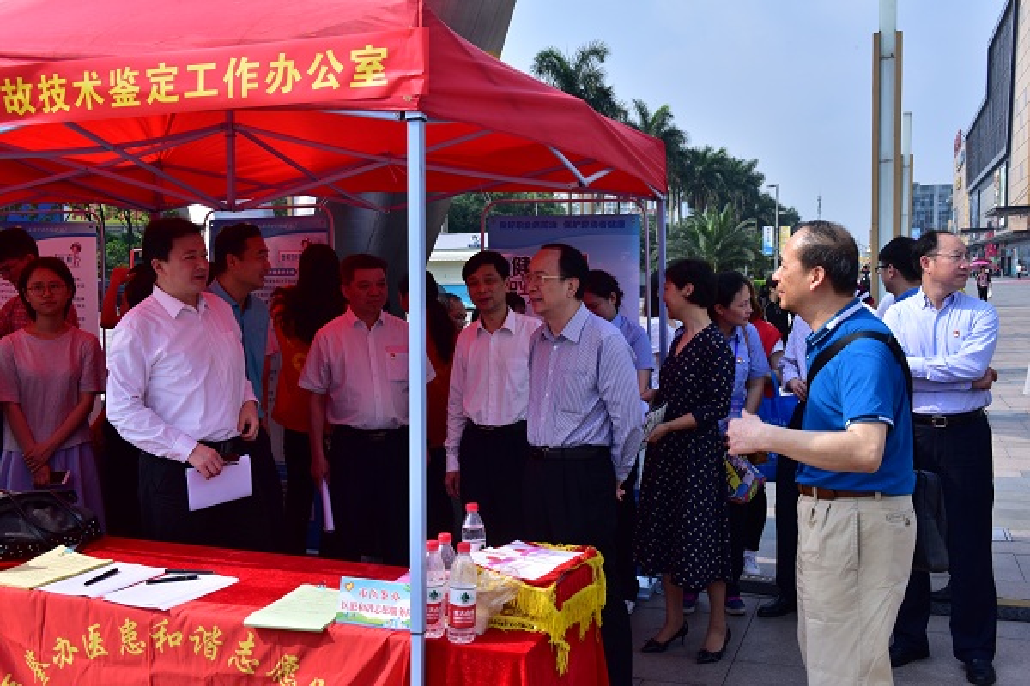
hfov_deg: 50.7
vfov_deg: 35.1
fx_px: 1087
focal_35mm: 38
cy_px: 343
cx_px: 515
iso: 250
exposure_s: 1/200
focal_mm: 38
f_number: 14
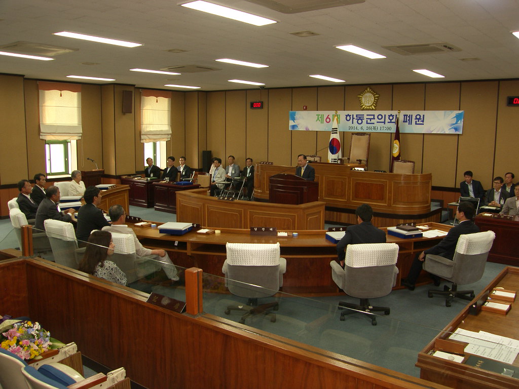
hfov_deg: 52.6
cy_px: 194
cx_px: 260
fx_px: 525
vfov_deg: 40.7
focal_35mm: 35
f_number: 2.2
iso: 80
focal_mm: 9
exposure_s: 1/30
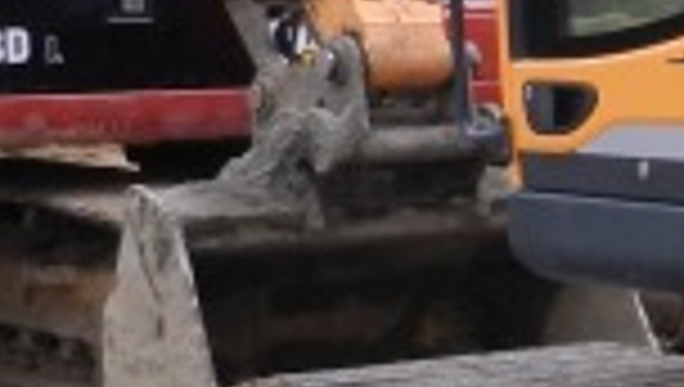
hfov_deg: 13.3
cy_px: 58
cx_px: 1296
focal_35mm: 143
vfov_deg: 8.5
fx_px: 2597
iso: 160
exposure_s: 1/200
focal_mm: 4.5
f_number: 3.5
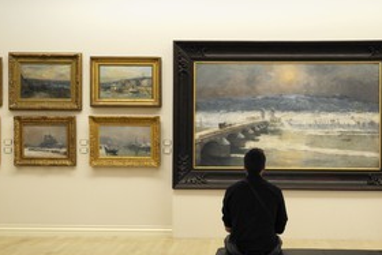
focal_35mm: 48
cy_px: 162
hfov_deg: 40.6
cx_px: 251
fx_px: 510
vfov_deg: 28.0
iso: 800
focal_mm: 32
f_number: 6.3
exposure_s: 1/20
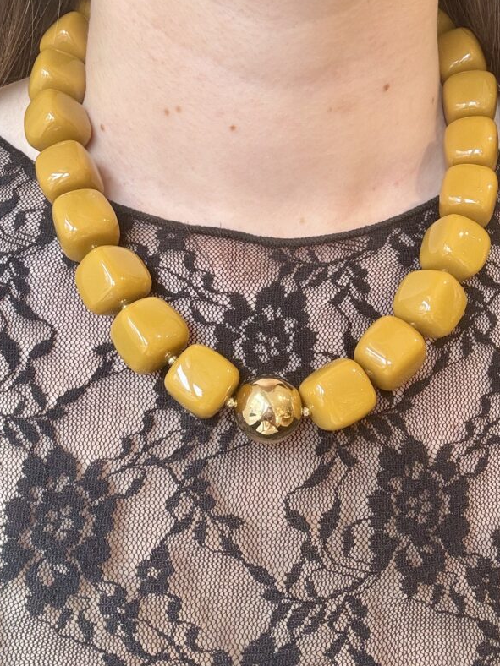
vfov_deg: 47.8
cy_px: 314
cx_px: 273
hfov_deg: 36.8
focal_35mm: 39
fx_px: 751
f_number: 1.9
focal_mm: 2.69
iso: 50
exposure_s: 1/100
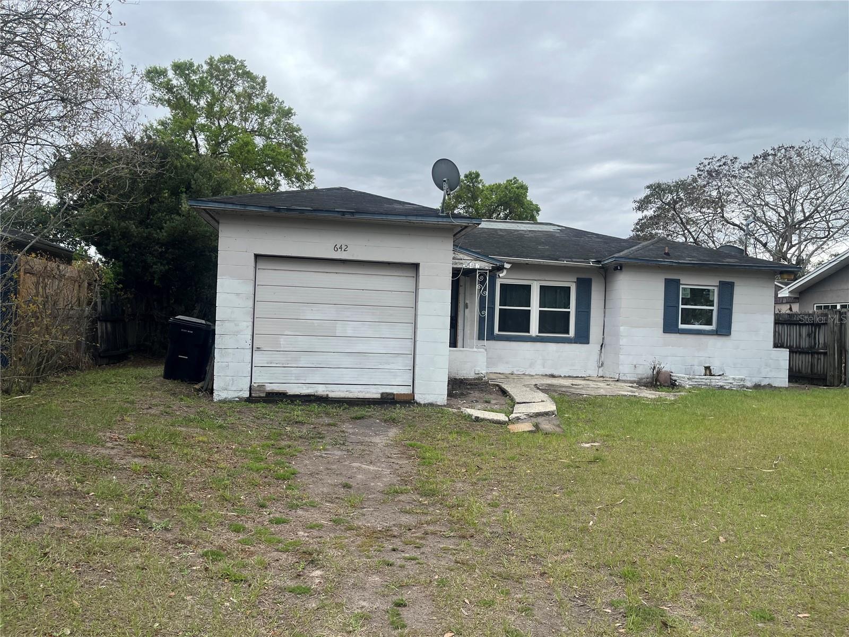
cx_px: 424
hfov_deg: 67.3
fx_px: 638
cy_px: 318
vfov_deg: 53.1
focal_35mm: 26
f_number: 1.6
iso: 50
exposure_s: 1/3049
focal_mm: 5.1
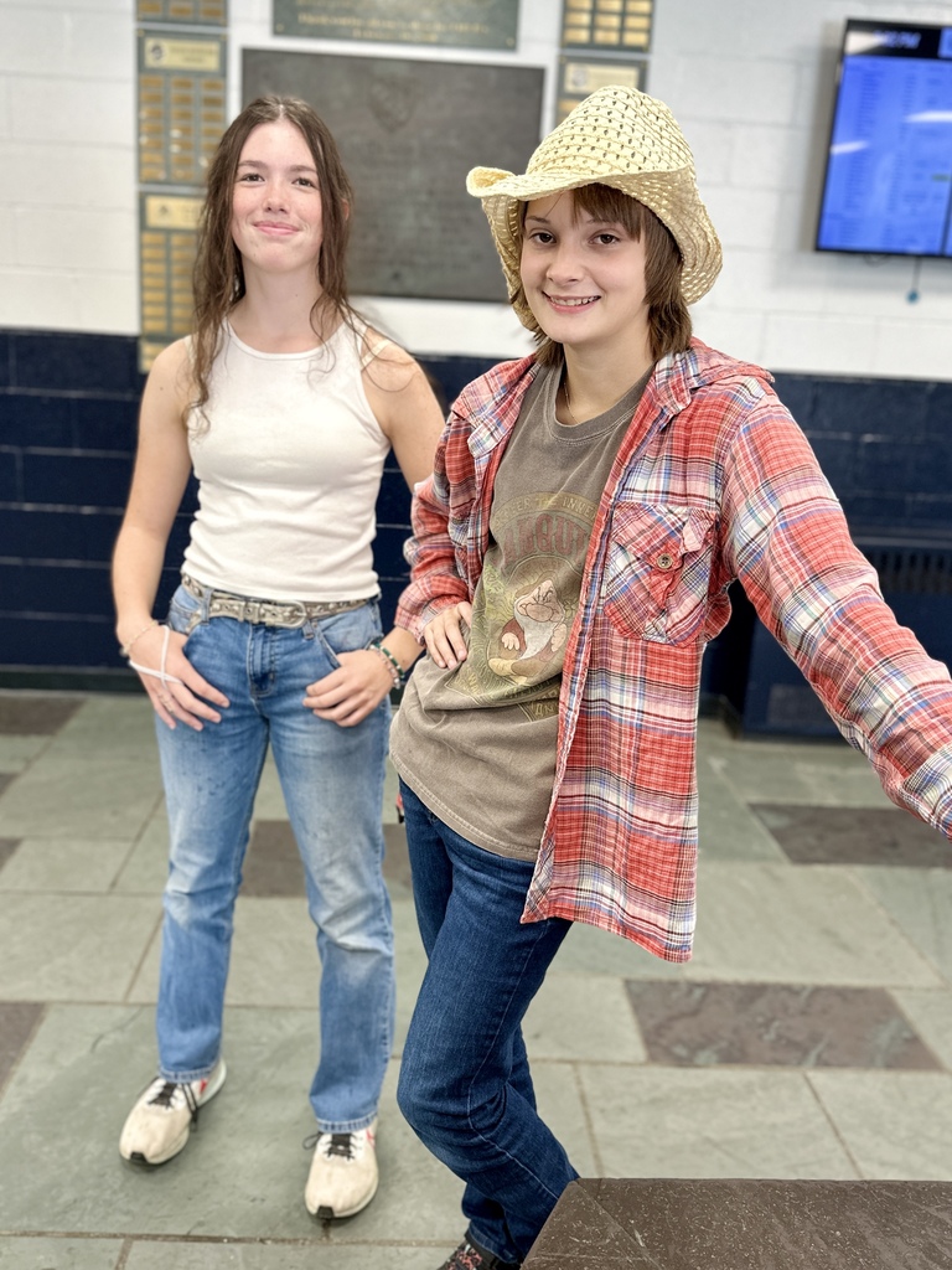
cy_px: 635
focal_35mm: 24
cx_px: 476
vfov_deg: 71.6
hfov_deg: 56.8
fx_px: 880
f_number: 1.78
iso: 160
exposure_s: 1/120
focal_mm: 6.86
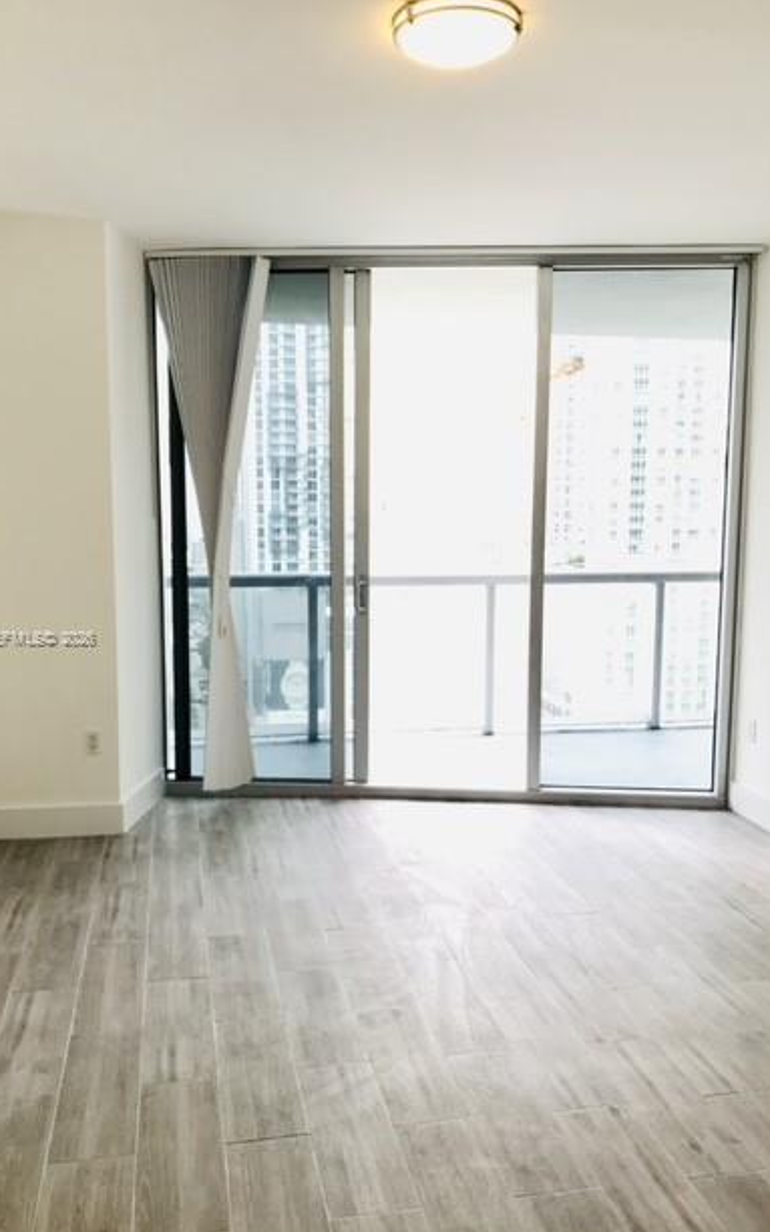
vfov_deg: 61.2
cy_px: 639
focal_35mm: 31
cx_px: 376
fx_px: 1041
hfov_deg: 40.6
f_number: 1.8
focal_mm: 3.99
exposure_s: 1/60
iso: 25
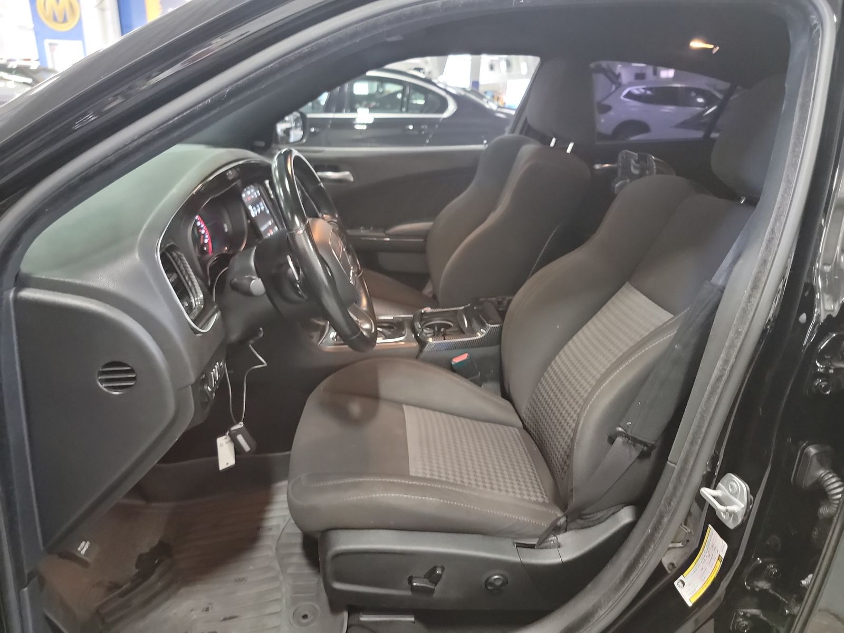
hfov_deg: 71.6
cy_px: 316
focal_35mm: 24
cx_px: 422
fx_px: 585
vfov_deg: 56.8
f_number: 1.8
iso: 1959
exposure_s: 1/14
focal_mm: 6.7
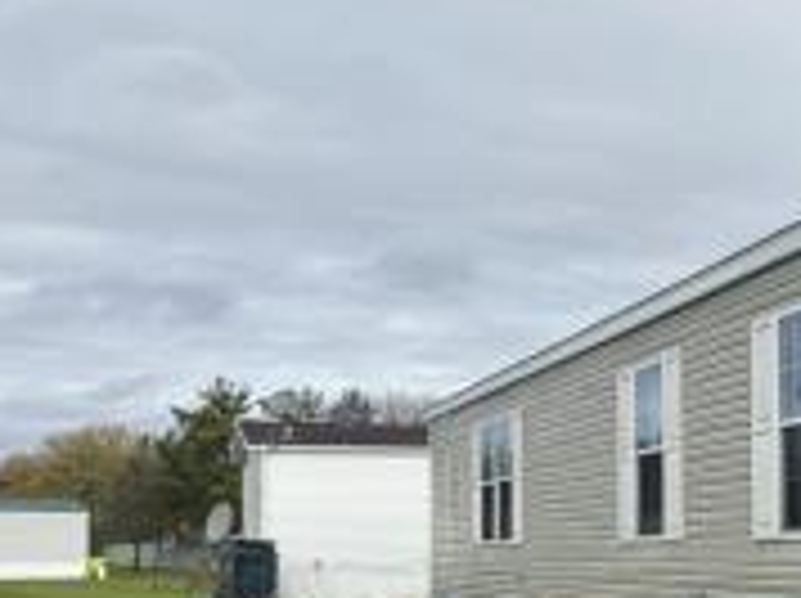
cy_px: 472
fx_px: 1248
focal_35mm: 54
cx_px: 855
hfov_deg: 31.9
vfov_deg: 26.5
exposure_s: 1/2611
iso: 80
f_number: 1.78
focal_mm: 6.76
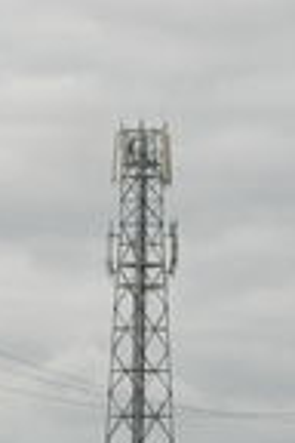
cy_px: 329
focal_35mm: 492
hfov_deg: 2.8
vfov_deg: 4.2
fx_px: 6042
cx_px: 115
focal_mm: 105
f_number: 10
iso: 1600
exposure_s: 1/2500
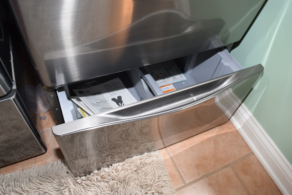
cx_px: 146
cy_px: 98
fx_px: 219
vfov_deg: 47.9
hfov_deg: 67.4
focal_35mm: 27
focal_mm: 18
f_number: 5
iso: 720
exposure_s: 1/100
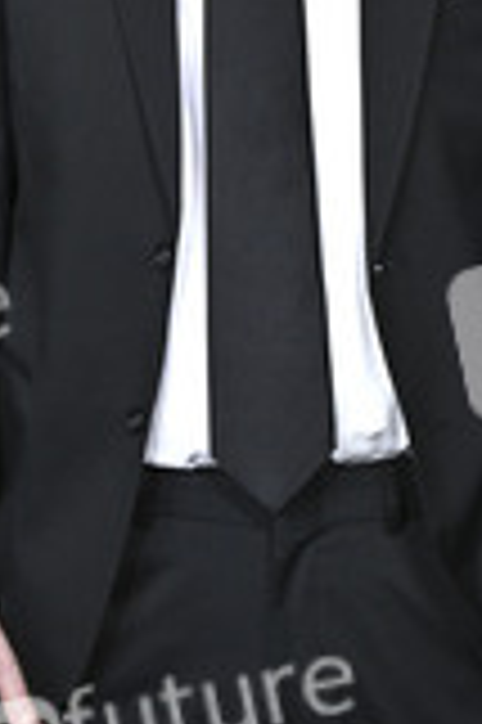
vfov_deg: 13.2
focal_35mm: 154
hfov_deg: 8.9
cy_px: 90
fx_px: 3099
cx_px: 270
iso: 1600
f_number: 6.3
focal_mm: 62
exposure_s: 1/320
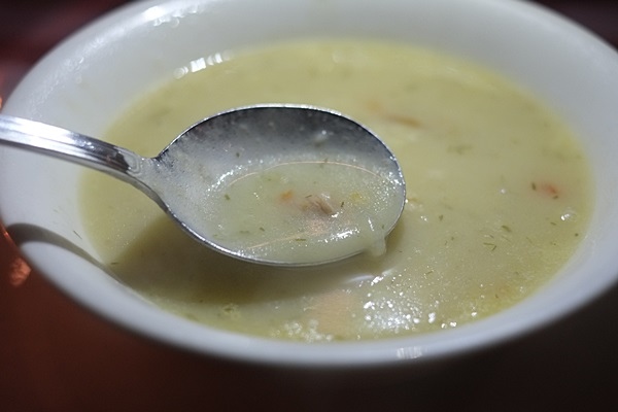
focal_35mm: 53
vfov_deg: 25.5
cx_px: 309
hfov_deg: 37.5
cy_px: 206
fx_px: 910
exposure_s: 1/200
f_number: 2.8
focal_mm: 35
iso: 1600
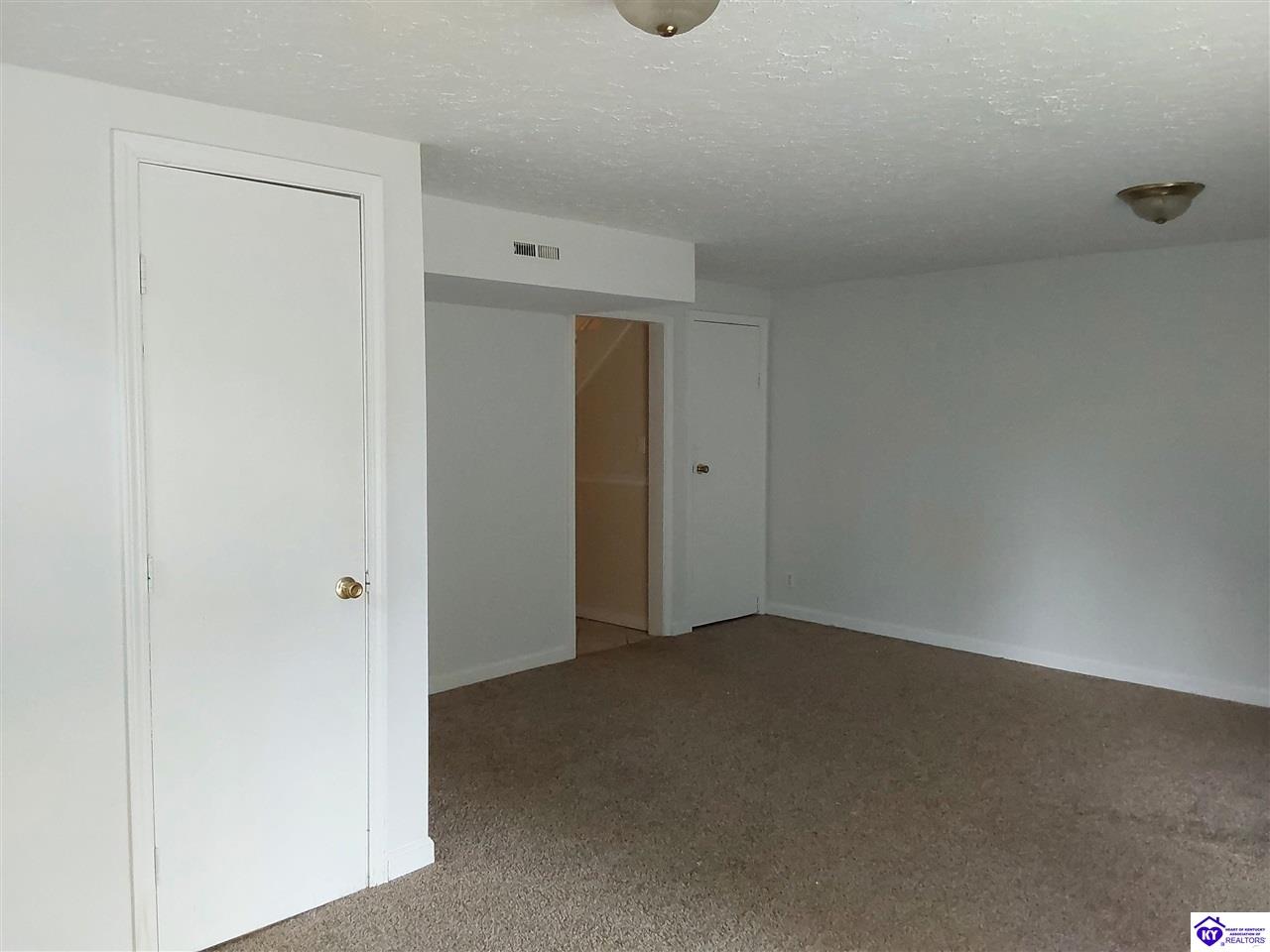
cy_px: 476
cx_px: 635
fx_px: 1027
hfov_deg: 63.4
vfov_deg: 49.7
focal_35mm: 28
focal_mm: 2.91
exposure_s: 1/60
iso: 200
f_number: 1.9
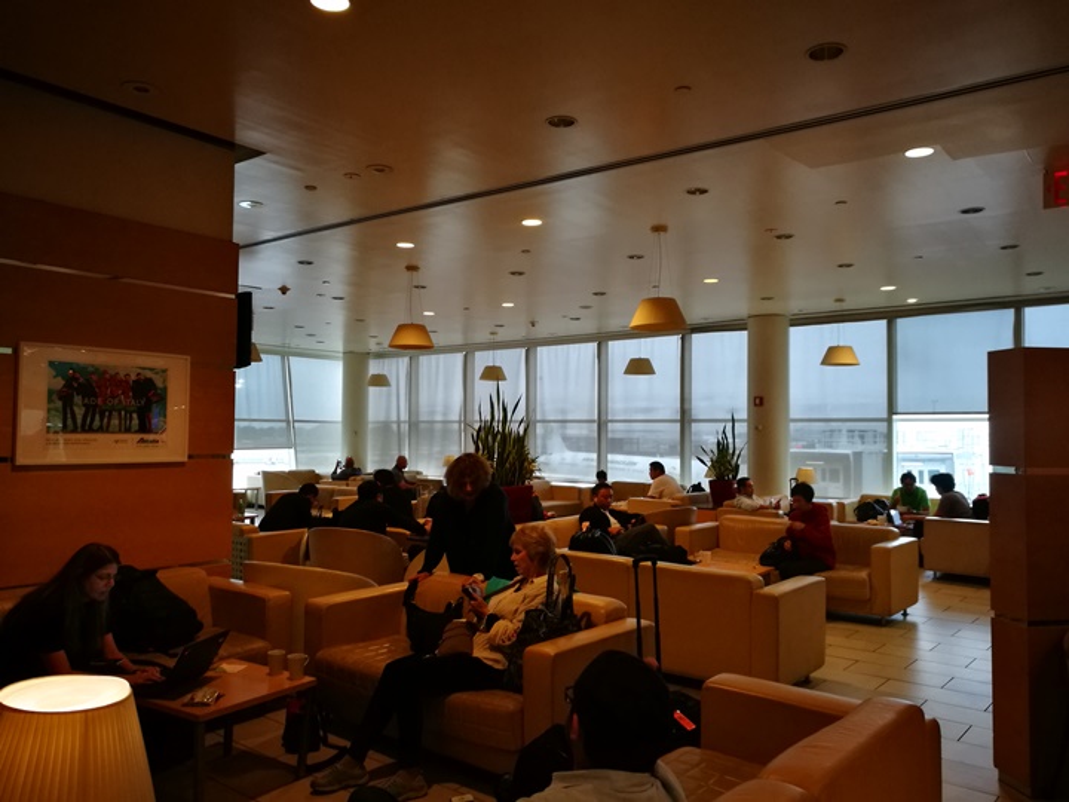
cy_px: 401
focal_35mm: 27
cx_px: 534
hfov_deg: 65.3
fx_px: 834
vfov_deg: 51.4
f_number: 2.2
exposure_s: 1/30
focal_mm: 4.5
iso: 320
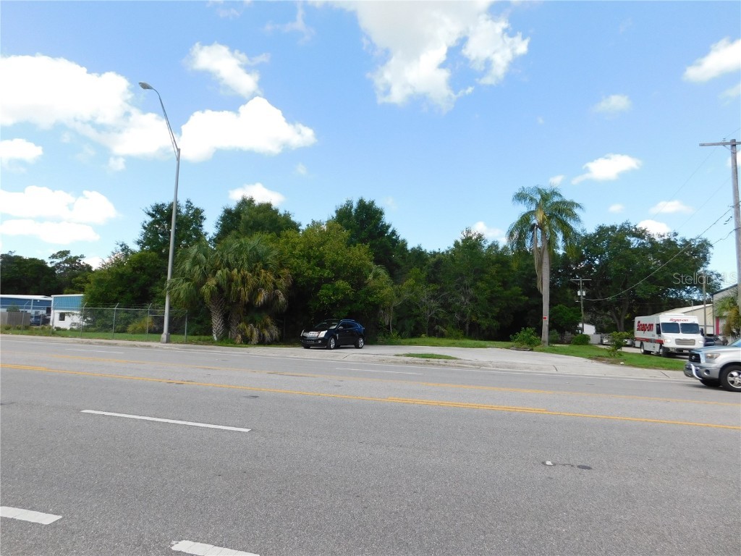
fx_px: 492
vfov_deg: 58.9
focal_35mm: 23
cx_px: 370
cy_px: 278
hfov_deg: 73.9
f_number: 3
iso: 125
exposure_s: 1/800
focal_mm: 4
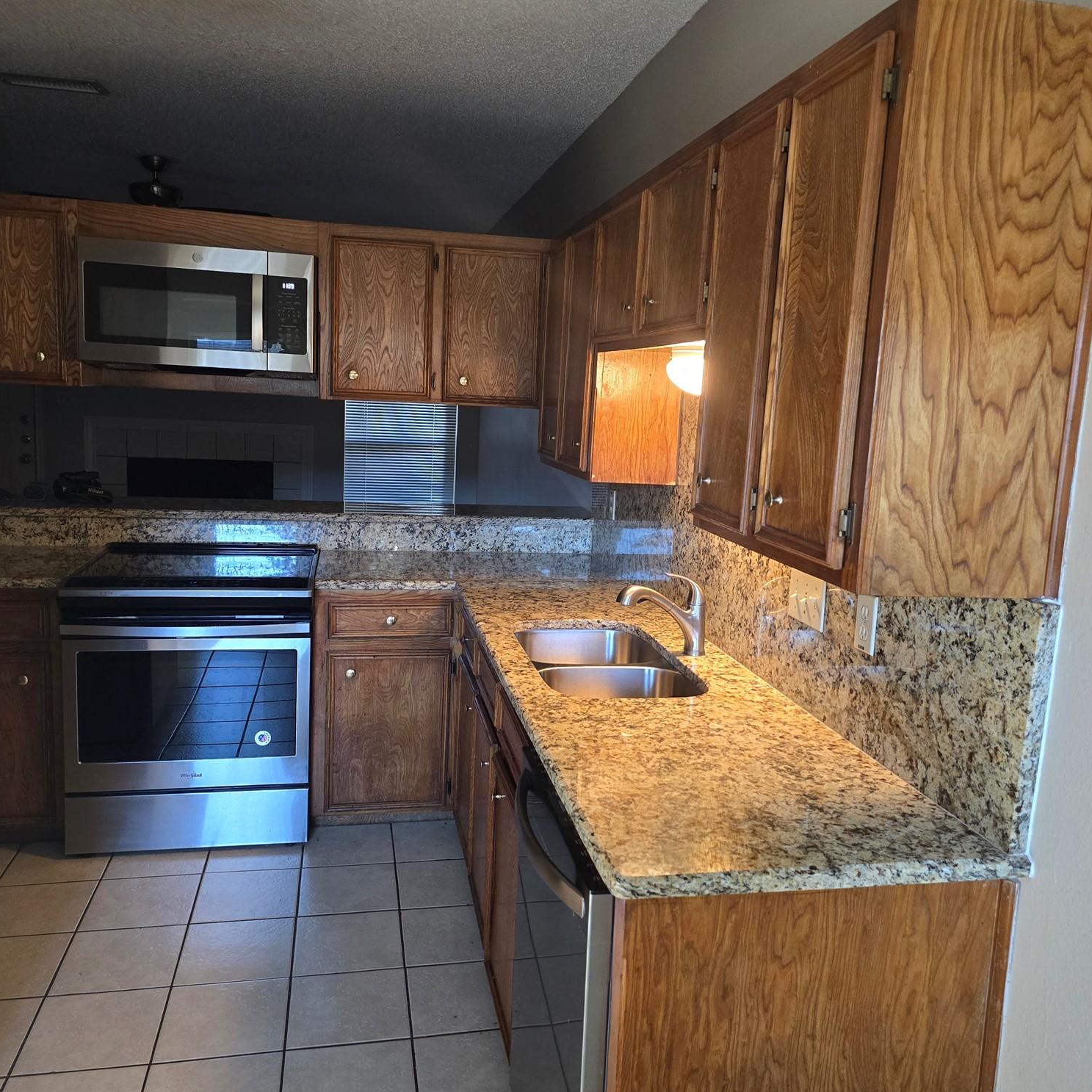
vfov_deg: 57.3
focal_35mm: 28
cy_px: 559
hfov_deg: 57.3
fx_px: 999
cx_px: 538
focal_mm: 6.3
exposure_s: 1/60
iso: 640
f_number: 1.7
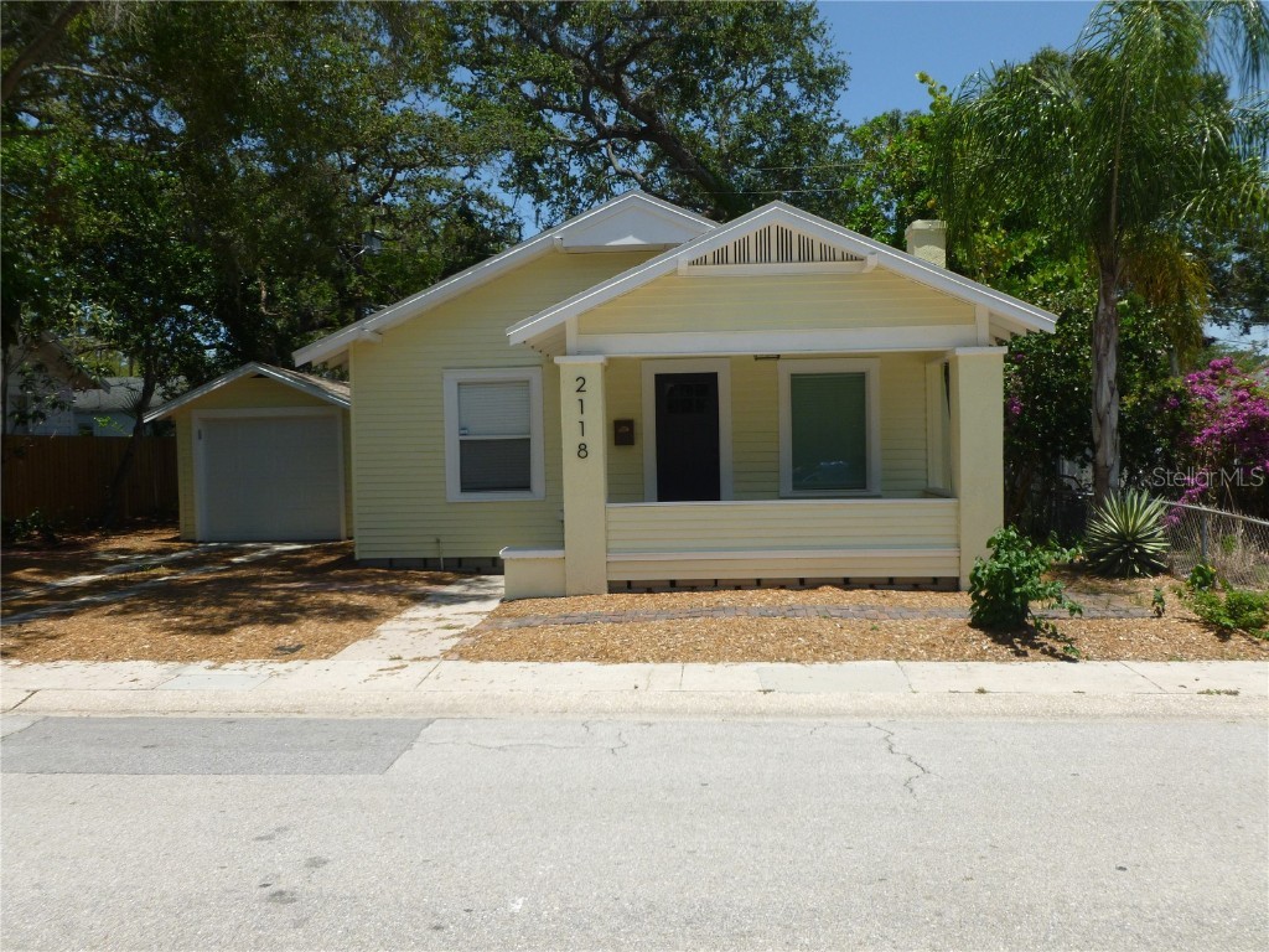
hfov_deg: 63.4
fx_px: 1026
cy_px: 476
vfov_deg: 49.7
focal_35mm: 28
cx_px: 634
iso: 100
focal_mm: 5
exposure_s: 1/160
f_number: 10
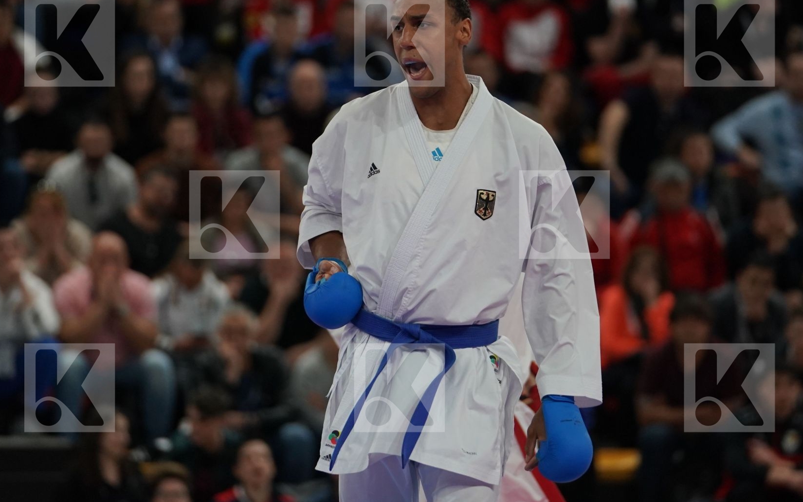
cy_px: 215
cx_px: 400
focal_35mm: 298
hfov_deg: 7.0
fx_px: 6521
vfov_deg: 4.4
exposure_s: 1/1000
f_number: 2.8
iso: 1600
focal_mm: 179
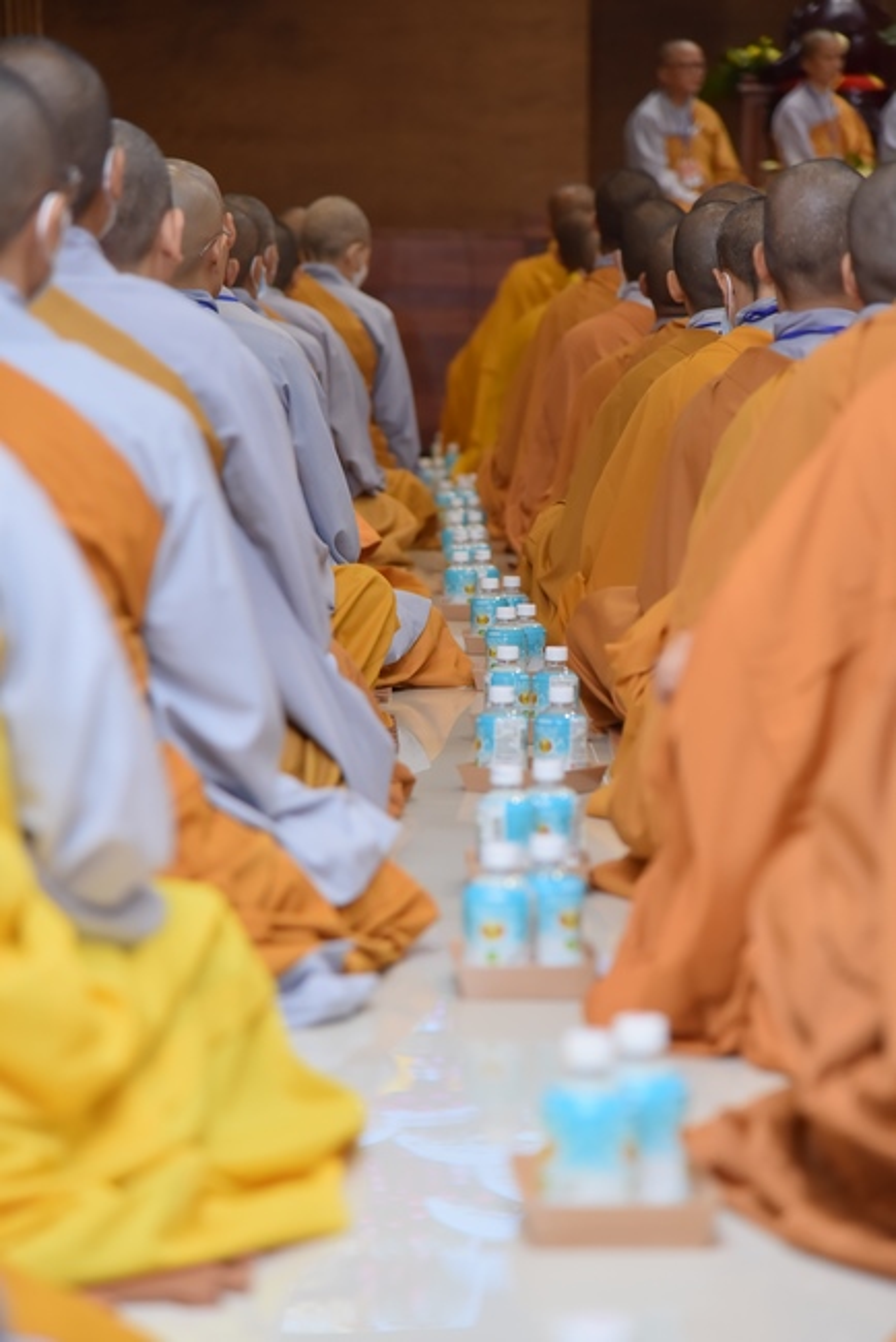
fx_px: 4475
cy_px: 671
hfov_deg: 11.4
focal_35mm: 120
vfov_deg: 17.1
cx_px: 448
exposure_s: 1/200
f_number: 4
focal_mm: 120
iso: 1250
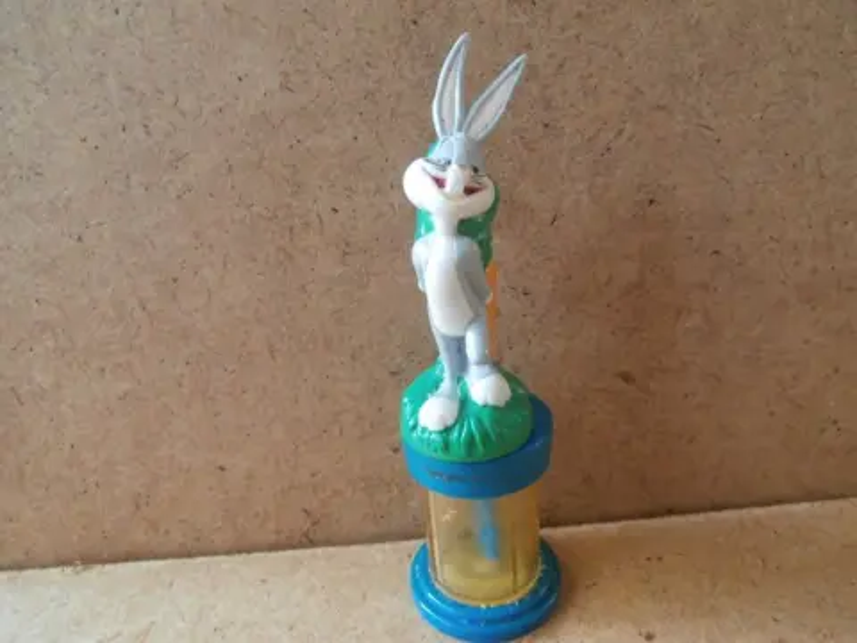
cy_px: 322
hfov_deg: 71.6
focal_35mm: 24
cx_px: 428
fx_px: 594
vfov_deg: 56.8
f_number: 3
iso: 200
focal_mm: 4.2
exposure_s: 1/15
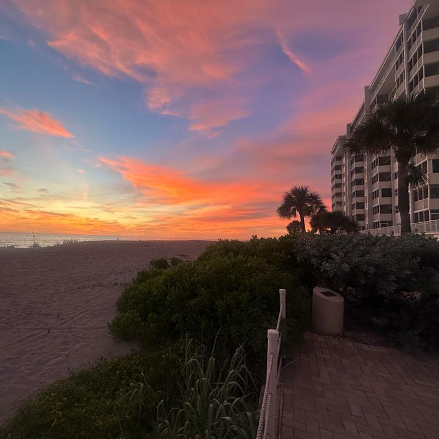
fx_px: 244
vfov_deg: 84.0
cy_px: 220
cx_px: 177
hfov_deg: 83.0
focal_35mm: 17
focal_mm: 2.22
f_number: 2.2
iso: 80
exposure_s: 1/99
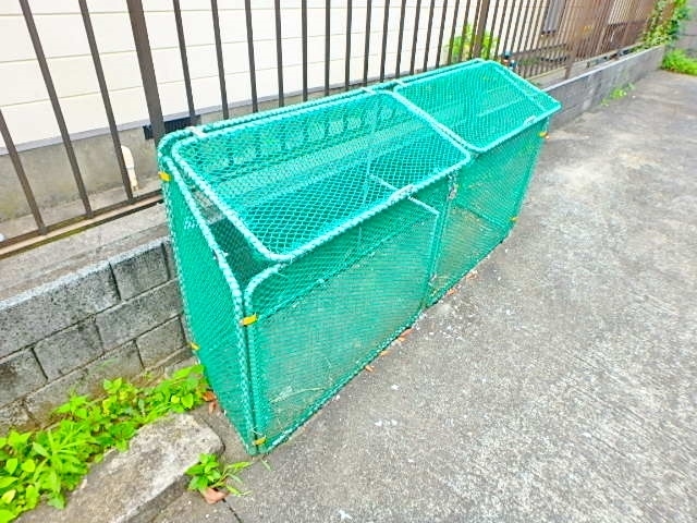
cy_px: 262
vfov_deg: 63.4
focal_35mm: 21
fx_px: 423
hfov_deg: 79.0
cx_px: 348
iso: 125
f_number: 3.5
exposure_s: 1/60
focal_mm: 3.7
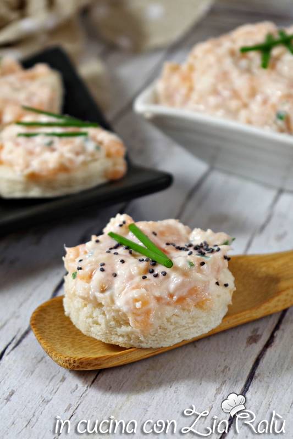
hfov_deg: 21.1
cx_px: 146
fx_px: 788
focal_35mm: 64
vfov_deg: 31.2
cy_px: 220
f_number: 7.1
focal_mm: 43
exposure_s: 1/80
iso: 200
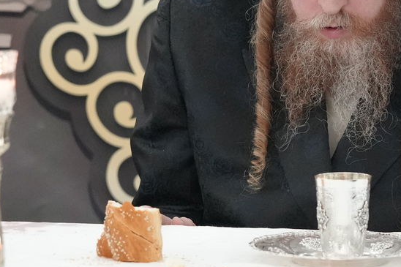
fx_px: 4465
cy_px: 19
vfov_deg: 3.4
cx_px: 342
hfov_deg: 5.1
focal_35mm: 401
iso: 4000
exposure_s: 1/160
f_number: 4
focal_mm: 105
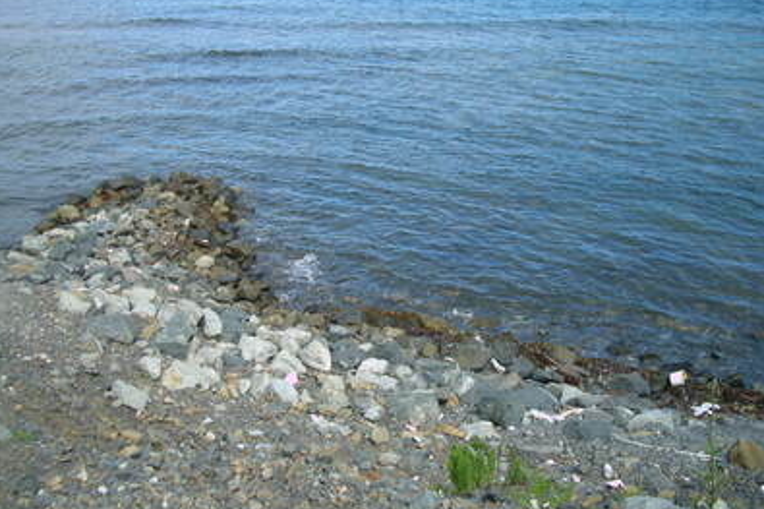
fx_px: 827
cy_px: 230
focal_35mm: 39
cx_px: 381
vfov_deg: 34.2
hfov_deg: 49.6
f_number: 2.8
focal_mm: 7.9
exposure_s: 1/291
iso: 64
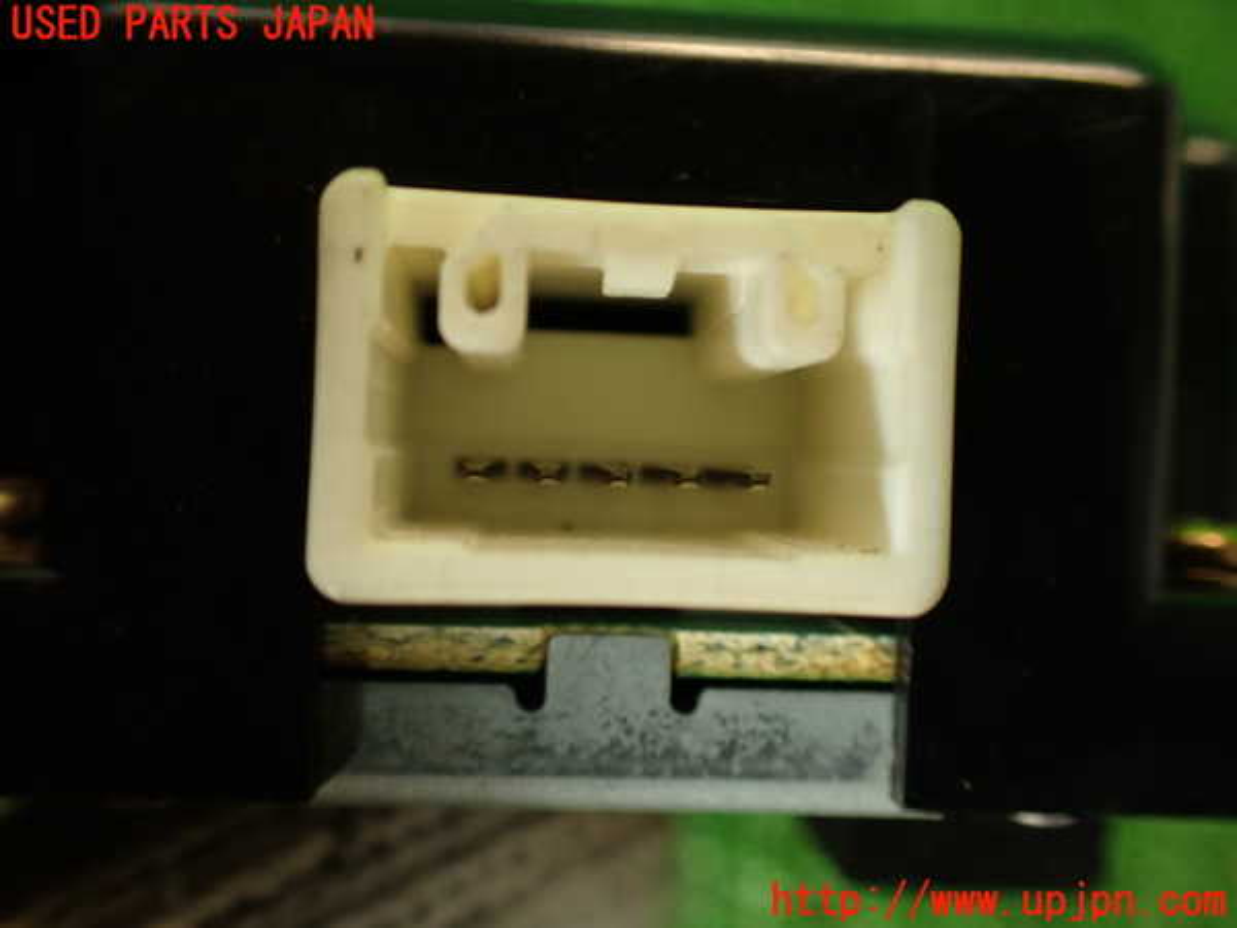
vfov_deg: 44.2
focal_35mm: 32
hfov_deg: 56.8
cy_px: 464
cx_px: 618
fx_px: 1144
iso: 200
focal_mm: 5.79
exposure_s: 1/50
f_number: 2.4
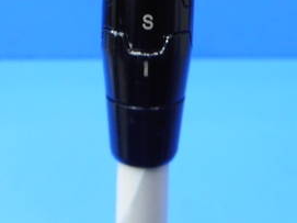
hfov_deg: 32.7
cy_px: -29
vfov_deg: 23.2
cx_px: 157
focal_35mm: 59
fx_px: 506
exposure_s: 1/30
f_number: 3.7
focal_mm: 4.5
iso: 160
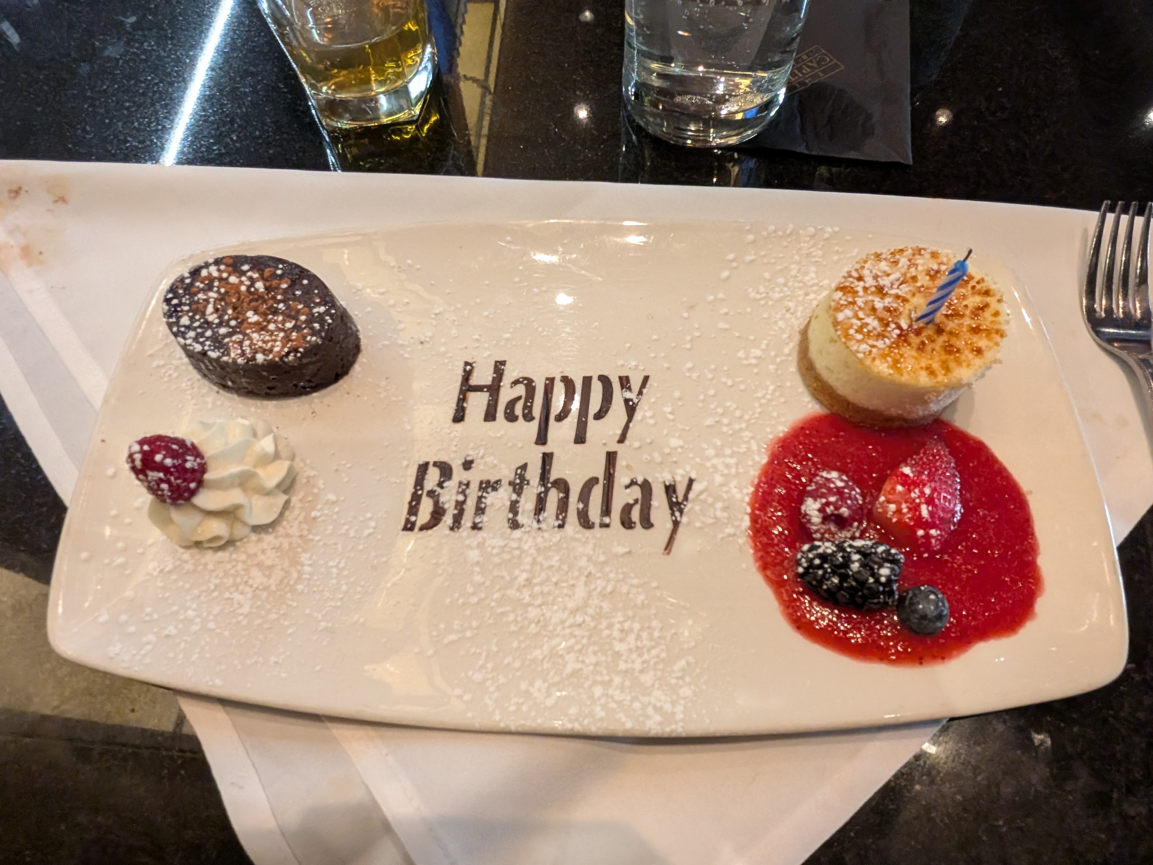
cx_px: 576
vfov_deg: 78.1
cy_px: 432
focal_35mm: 16
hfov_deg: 94.5
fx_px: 533
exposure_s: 1/30
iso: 387
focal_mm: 2.22
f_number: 2.2
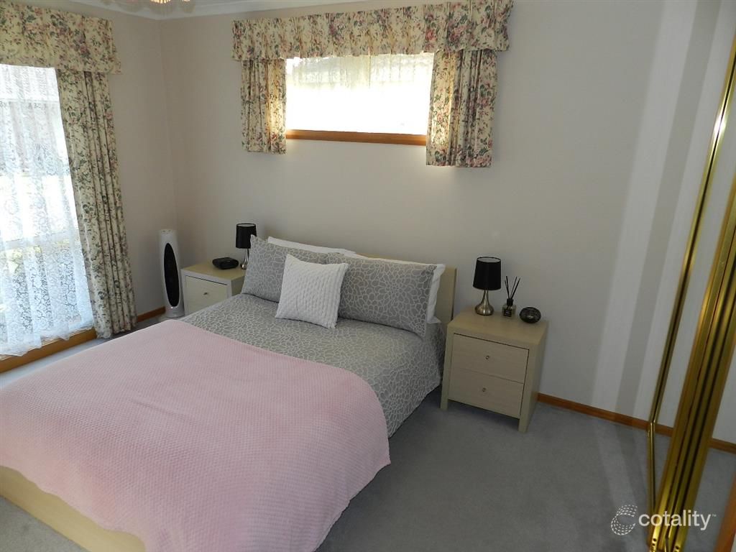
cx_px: 368
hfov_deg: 73.9
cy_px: 276
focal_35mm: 23
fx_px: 489
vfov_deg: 58.9
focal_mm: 4
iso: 160
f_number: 3.4
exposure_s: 1/100
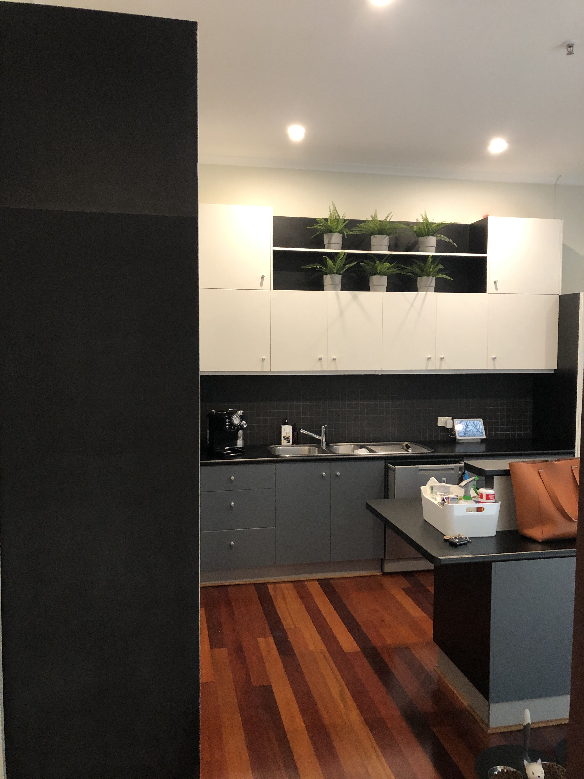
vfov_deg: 63.4
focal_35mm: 28
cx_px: 292
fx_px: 630
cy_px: 390
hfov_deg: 49.7
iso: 100
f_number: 1.8
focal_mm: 3.99
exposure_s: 1/16
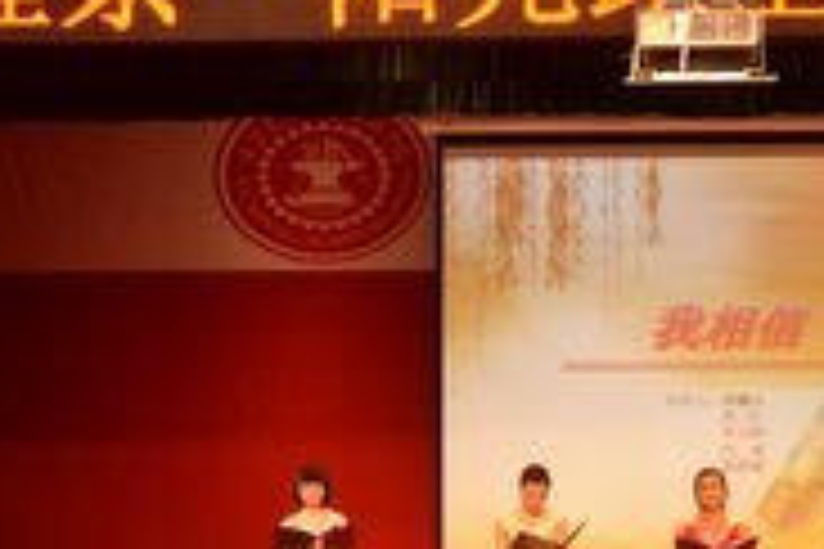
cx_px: 675
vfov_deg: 10.4
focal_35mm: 131
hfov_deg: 15.5
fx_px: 2998
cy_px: 470
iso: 1600
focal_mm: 32
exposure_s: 1/60
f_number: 4.8
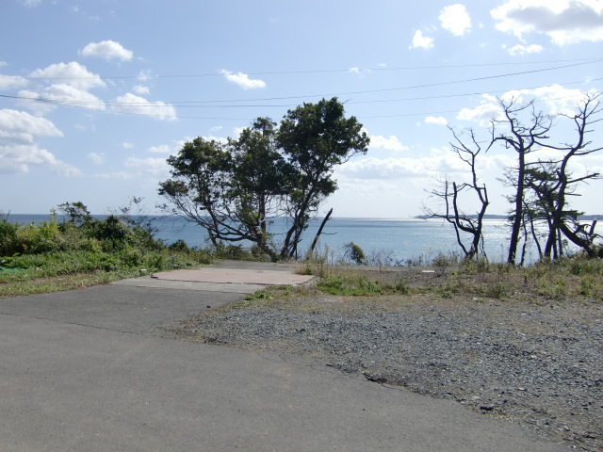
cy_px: 226
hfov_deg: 63.4
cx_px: 302
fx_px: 488
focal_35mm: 28
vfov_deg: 49.7
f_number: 7
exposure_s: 1/320
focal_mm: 4.9
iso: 64
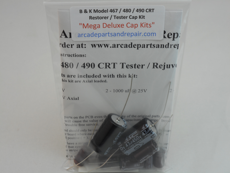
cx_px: 115
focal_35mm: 59
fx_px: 392
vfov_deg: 24.8
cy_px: 86
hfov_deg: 32.7
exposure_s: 1/40
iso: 80
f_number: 5.1
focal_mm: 10.5
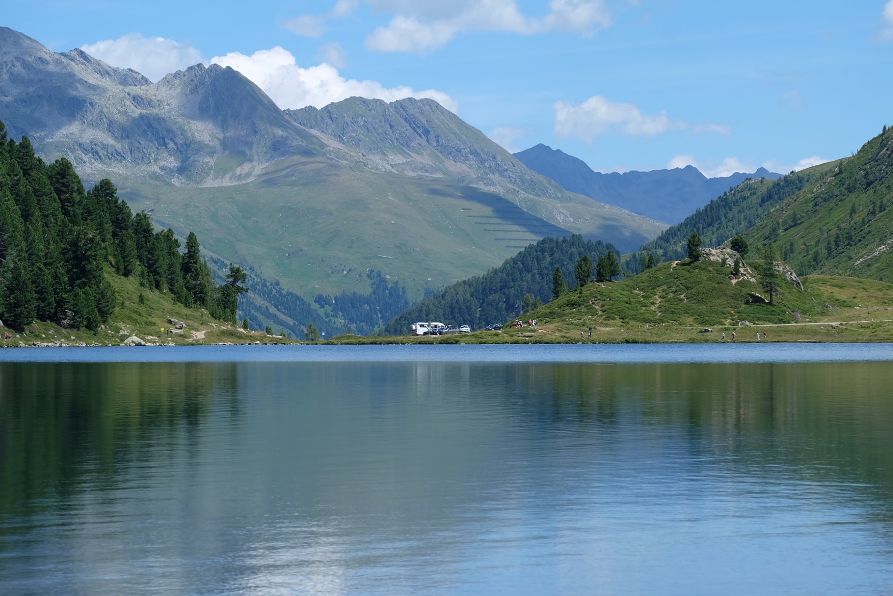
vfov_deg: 12.1
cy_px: 298
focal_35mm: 113
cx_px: 446
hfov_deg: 18.1
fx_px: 2803
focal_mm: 75.4
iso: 200
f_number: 8
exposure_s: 1/400
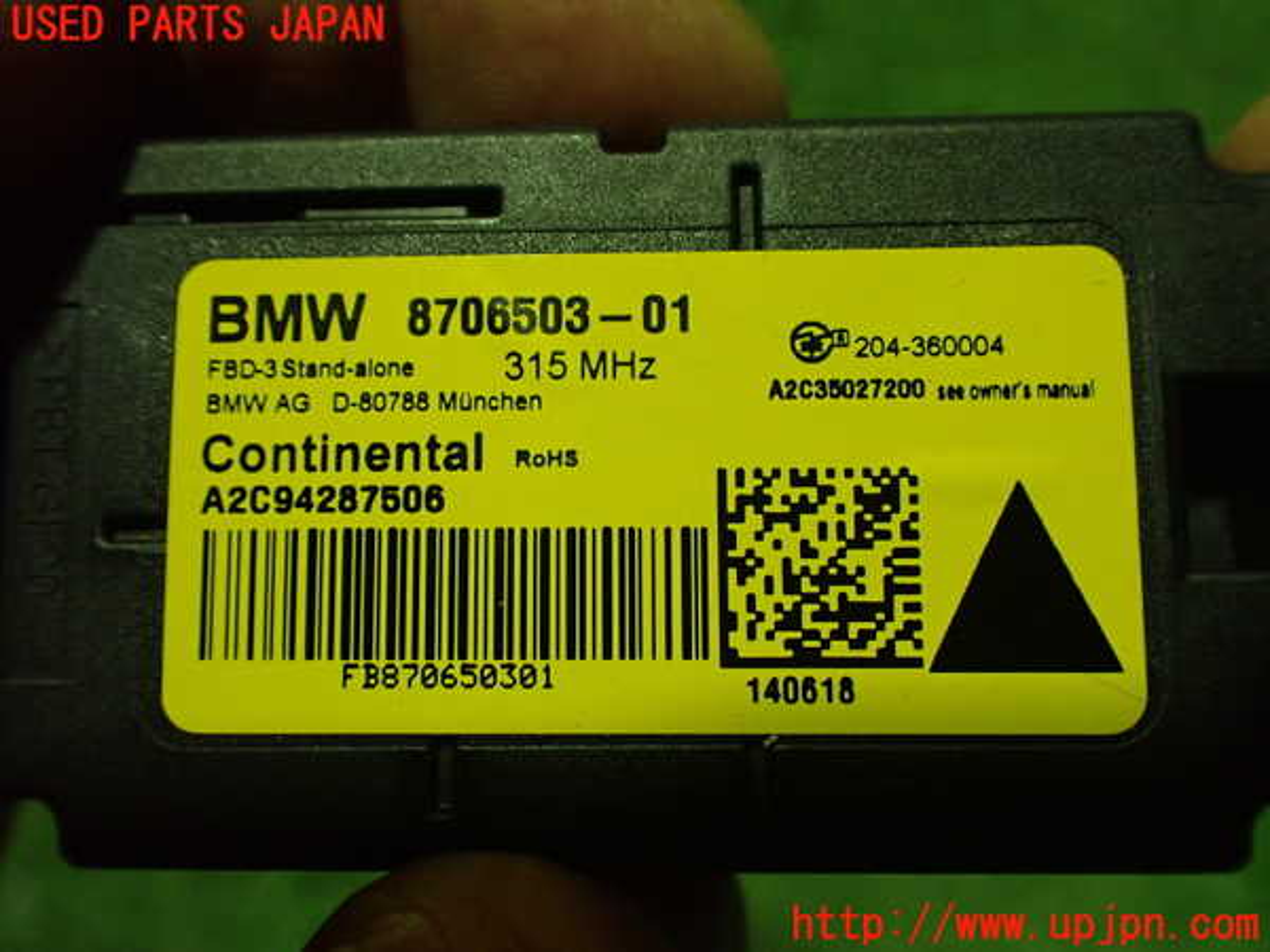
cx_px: 635
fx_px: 1101
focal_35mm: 30
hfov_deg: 60.0
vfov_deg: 46.8
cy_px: 476
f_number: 2.3
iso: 800
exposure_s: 1/80
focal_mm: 5.4
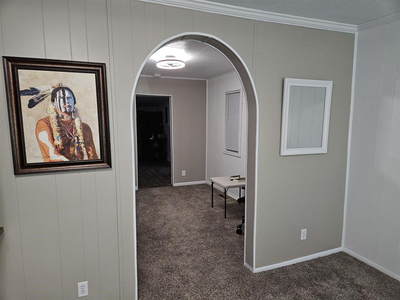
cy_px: 150
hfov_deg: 73.9
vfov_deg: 58.9
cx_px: 200
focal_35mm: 23
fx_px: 266
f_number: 1.8
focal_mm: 5.4
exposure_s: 1/30
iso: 100
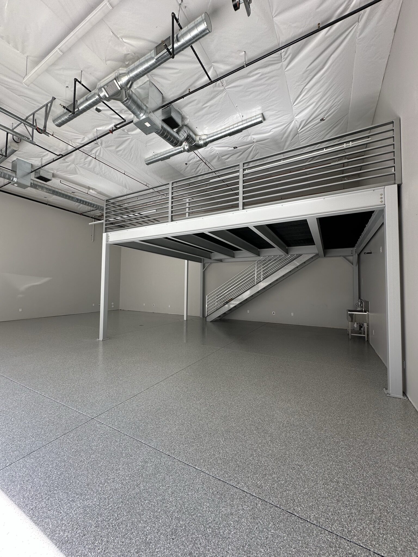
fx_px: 225
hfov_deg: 85.7
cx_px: 209
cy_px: 278
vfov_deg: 102.1
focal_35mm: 14
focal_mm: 2.22
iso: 40
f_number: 2.2
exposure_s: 1/150
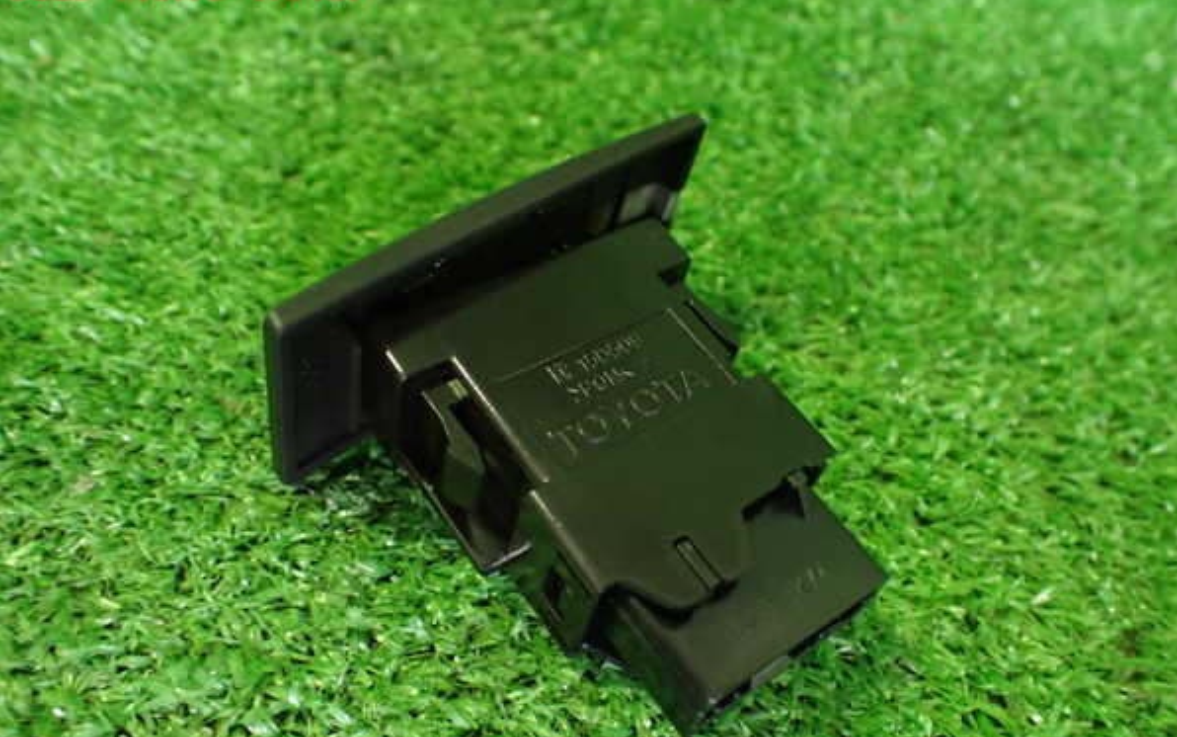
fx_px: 1027
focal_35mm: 32
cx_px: 590
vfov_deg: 39.4
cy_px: 405
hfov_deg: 59.6
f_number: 2.3
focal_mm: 5.4
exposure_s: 1/30
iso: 1000
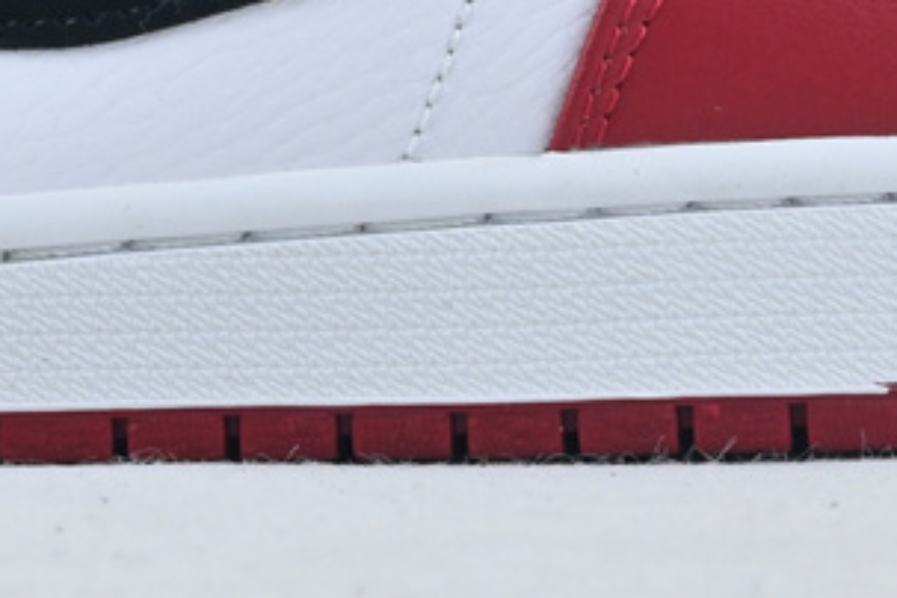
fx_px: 4808
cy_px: -184
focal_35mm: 193
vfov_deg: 7.0
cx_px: -178
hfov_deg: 10.5
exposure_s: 1/160
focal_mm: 32.5
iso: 1000
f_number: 10
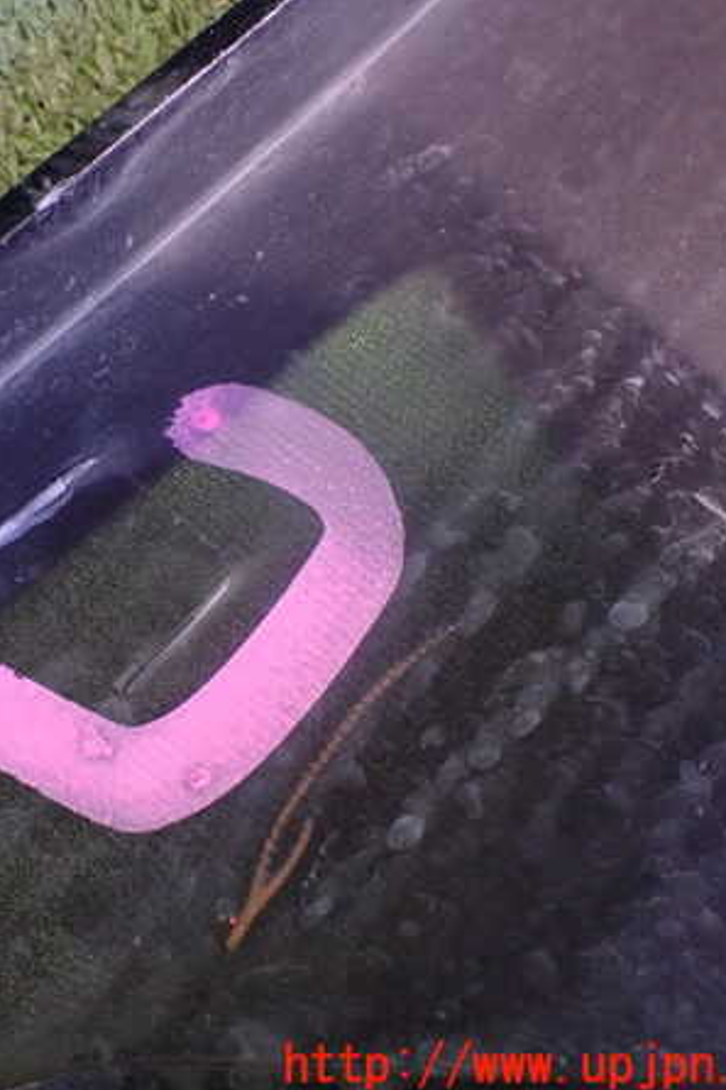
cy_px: 547
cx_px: 103
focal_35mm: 42
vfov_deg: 46.4
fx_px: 1271
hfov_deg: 30.7
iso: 800
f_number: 2.3
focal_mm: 5.4
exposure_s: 1/50
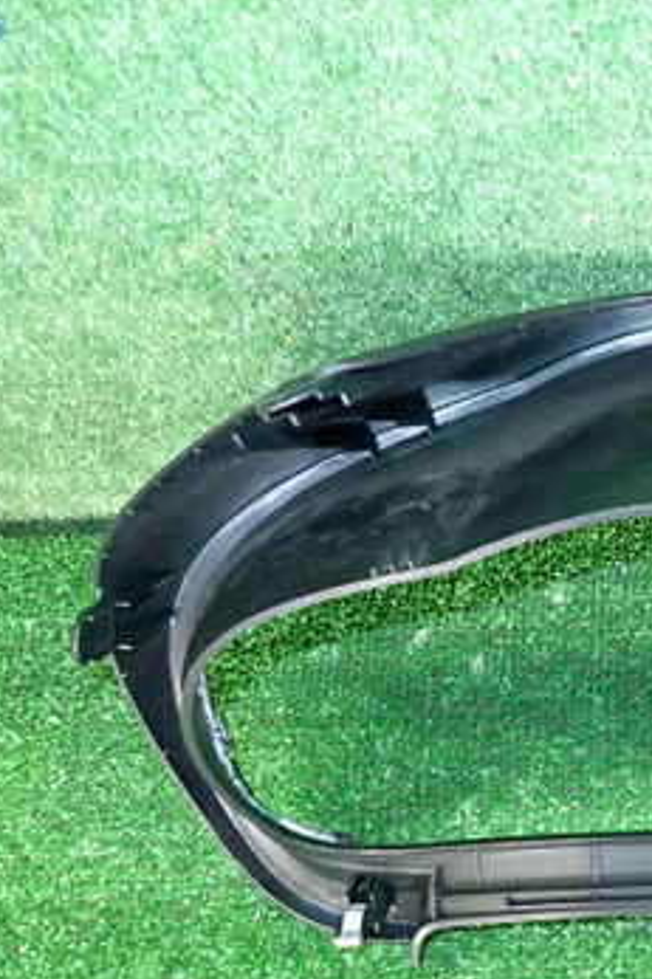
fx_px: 1224
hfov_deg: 27.6
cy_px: 542
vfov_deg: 43.6
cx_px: 692
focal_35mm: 45
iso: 800
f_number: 2
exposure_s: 1/30
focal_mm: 4.5
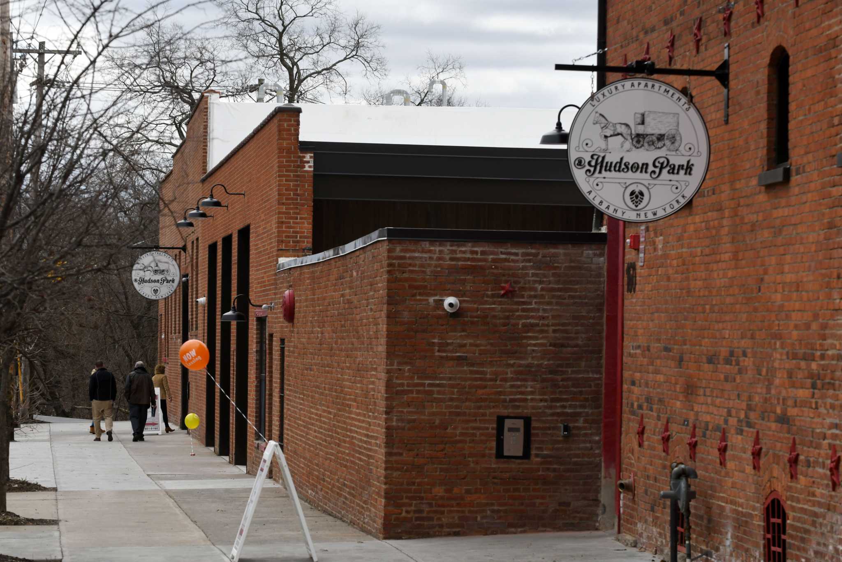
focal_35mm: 153
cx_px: 421
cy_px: 281
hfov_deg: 13.4
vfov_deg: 9.0
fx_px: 3578
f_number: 5.6
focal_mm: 102
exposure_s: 1/1600
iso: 500
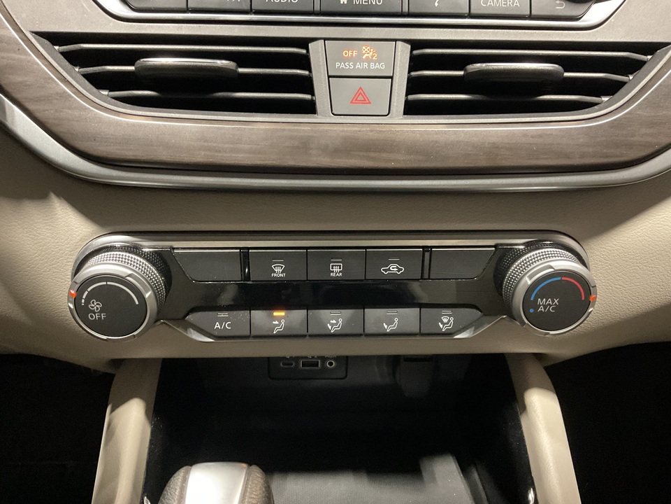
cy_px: 252
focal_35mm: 29
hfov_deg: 61.7
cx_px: 336
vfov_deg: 48.2
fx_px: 562
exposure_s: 1/30
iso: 500
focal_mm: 3
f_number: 1.8
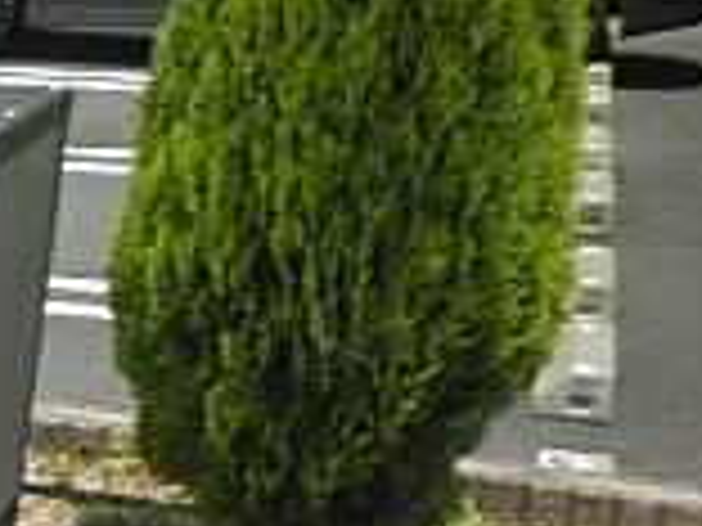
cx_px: -634
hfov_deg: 15.3
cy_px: 787
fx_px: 2170
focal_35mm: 107
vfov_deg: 13.1
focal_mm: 4.7
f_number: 7.9
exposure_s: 1/125
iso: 64
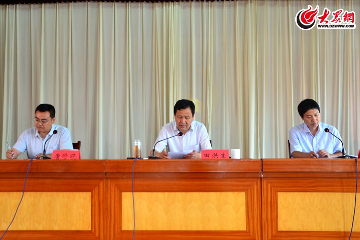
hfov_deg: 53.1
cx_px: 180
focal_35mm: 36
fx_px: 360
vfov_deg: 36.9
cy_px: 120
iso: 1000
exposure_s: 1/50
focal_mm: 24
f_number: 4.5
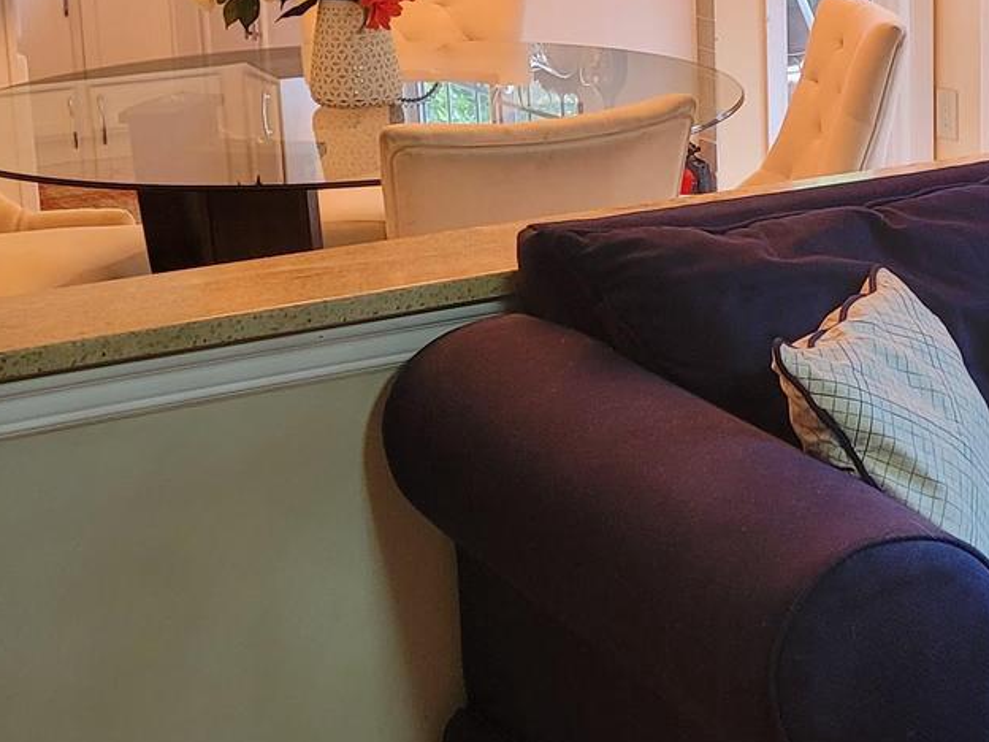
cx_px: 970
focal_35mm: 82
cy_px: 195
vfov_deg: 17.9
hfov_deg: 23.0
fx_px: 2343
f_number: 1.8
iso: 200
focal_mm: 7
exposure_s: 1/59
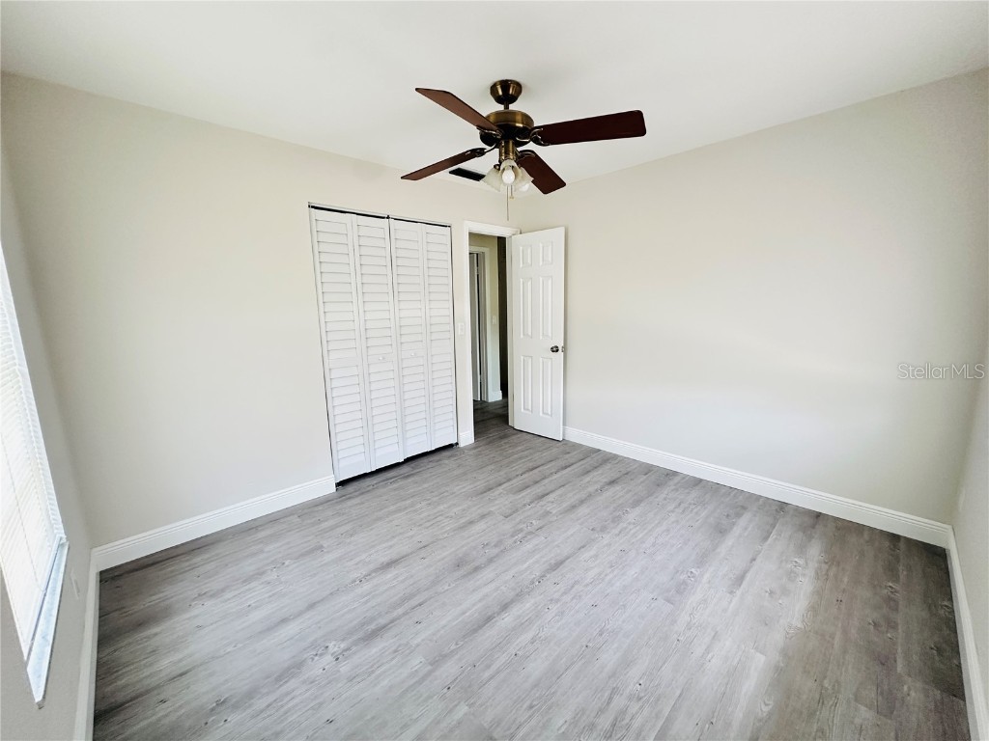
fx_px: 400
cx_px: 494
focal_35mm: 14
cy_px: 370
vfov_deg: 85.7
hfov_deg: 102.1
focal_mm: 2.22
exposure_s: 1/99
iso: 250
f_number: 2.2
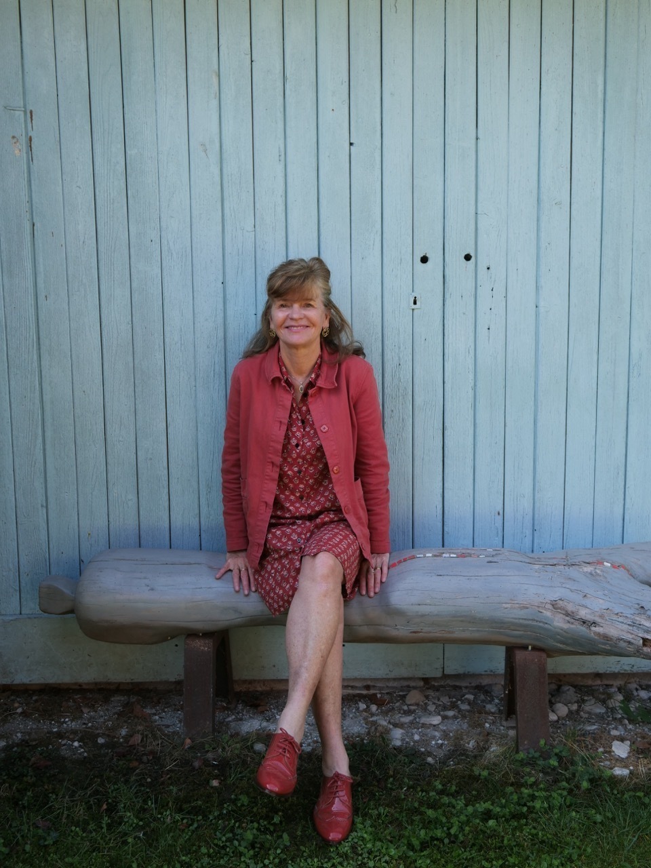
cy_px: 434
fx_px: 903
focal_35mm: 36
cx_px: 326
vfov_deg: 51.4
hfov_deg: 39.7
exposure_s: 1/250
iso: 200
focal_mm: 18
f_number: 3.2
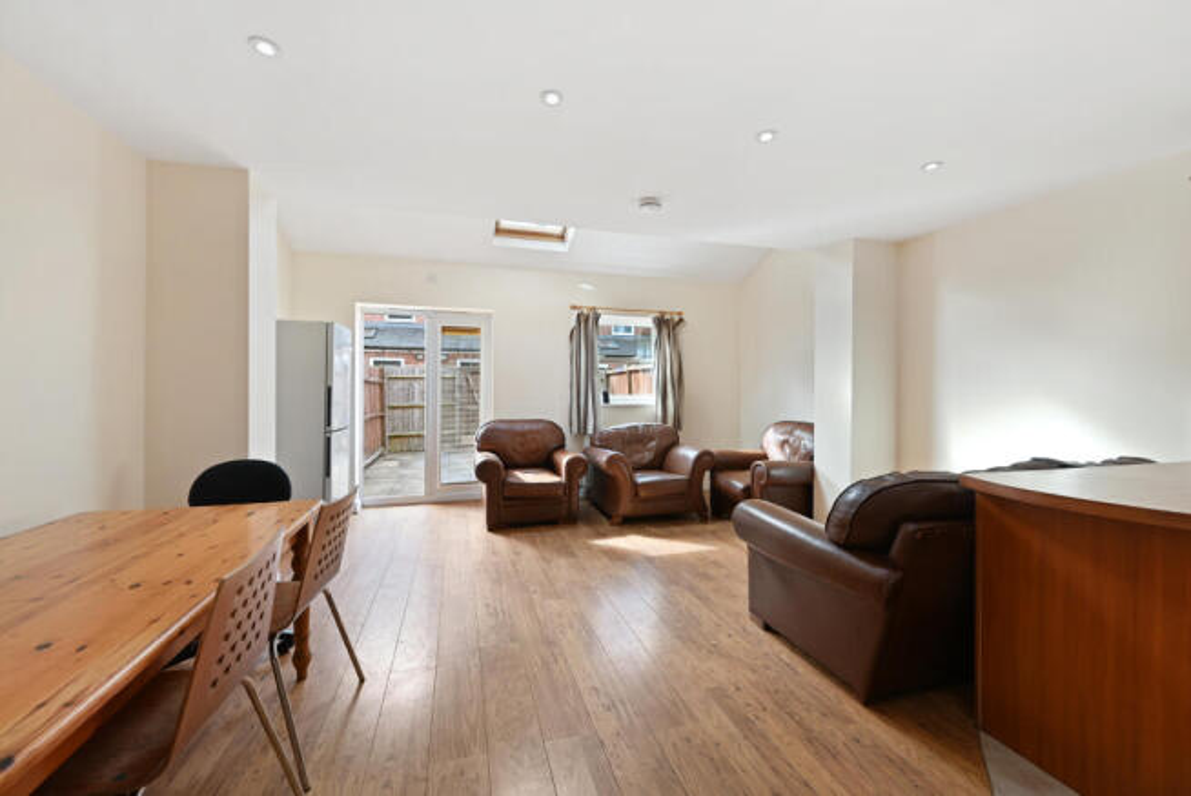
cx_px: 596
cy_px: 398
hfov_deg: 104.2
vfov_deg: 81.3
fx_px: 463
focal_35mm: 14
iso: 180
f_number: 7.1
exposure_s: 1/5
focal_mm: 14
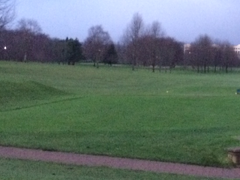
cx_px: 223
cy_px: -9
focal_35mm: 86
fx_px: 597
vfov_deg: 16.7
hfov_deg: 22.1
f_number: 2.2
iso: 400
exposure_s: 1/15
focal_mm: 4.15
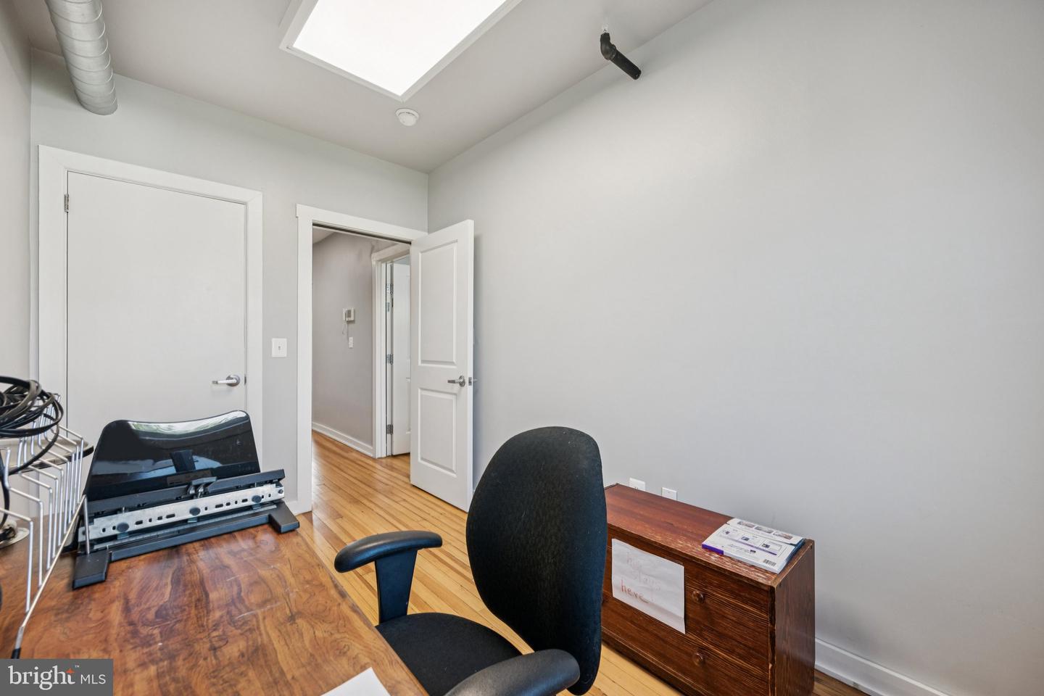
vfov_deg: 81.2
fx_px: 406
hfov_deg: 104.3
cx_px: 522
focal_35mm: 14
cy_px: 348
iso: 400
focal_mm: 14
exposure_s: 1/30
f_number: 7.1
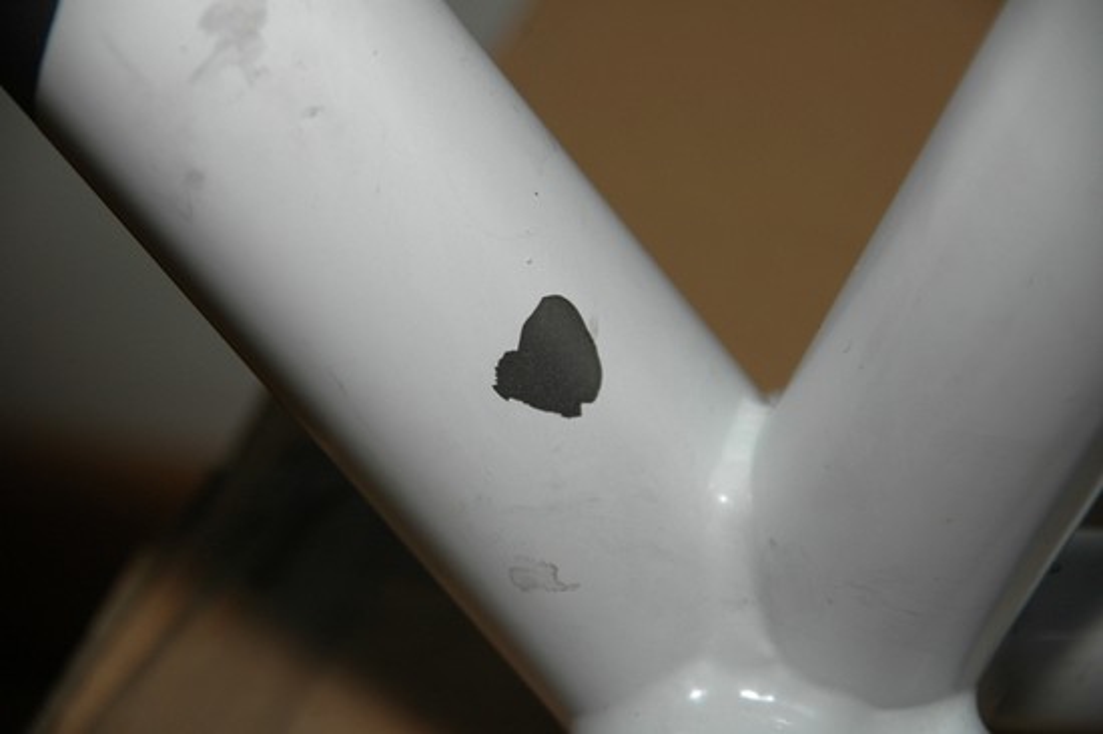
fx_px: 6200
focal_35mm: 202
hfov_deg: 10.2
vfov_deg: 6.8
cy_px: 367
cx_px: 552
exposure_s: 1/60
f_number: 6
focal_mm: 135
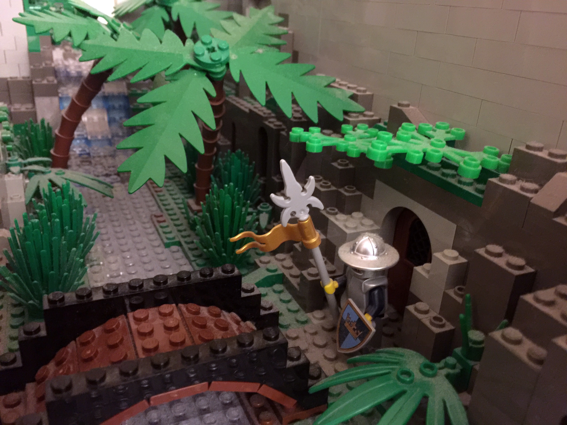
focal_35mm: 29
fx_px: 475
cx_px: 284
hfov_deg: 61.7
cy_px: 212
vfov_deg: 48.2
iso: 250
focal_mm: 4.15
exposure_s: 1/4
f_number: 2.2
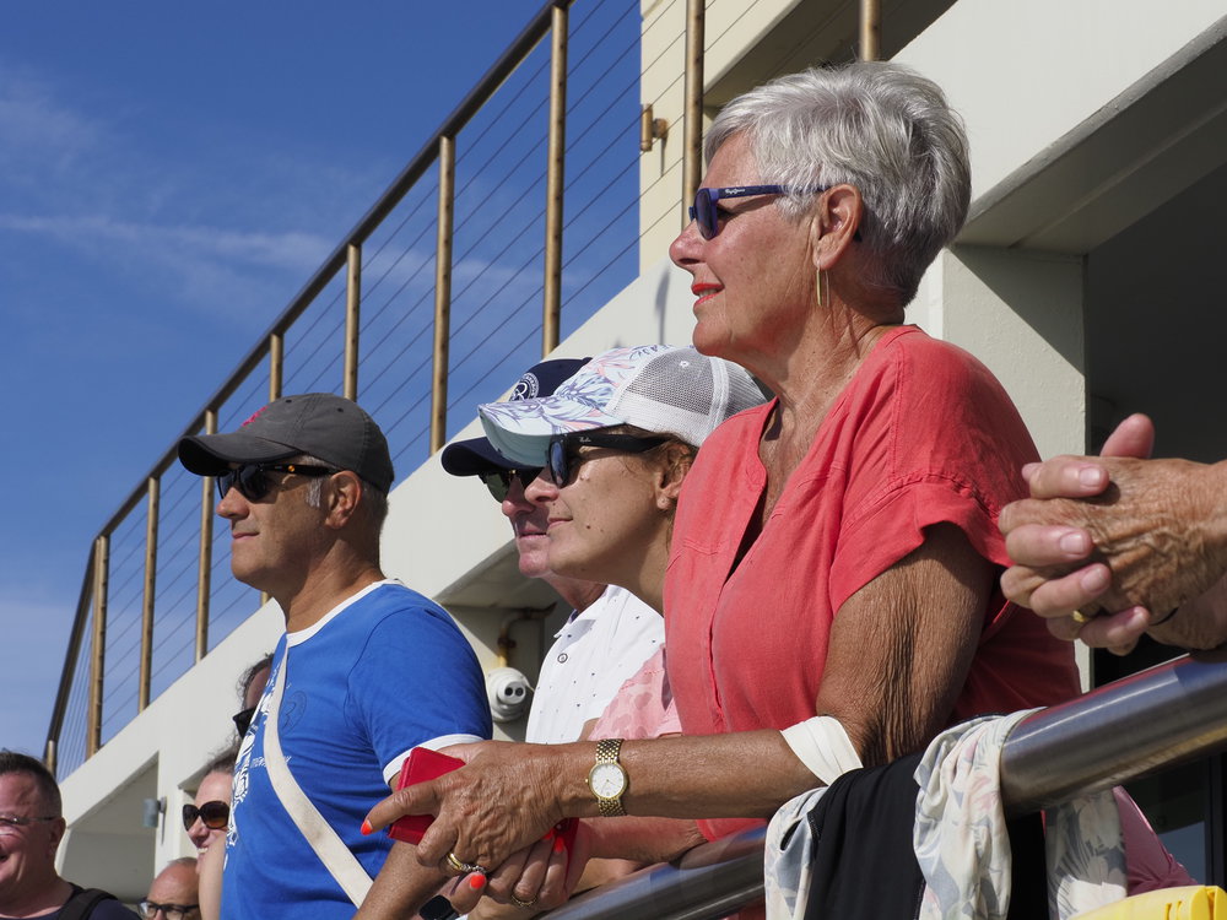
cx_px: 614
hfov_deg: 17.3
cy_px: 460
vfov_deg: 13.0
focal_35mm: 114
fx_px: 4041
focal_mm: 57
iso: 200
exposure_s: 1/320
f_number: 14
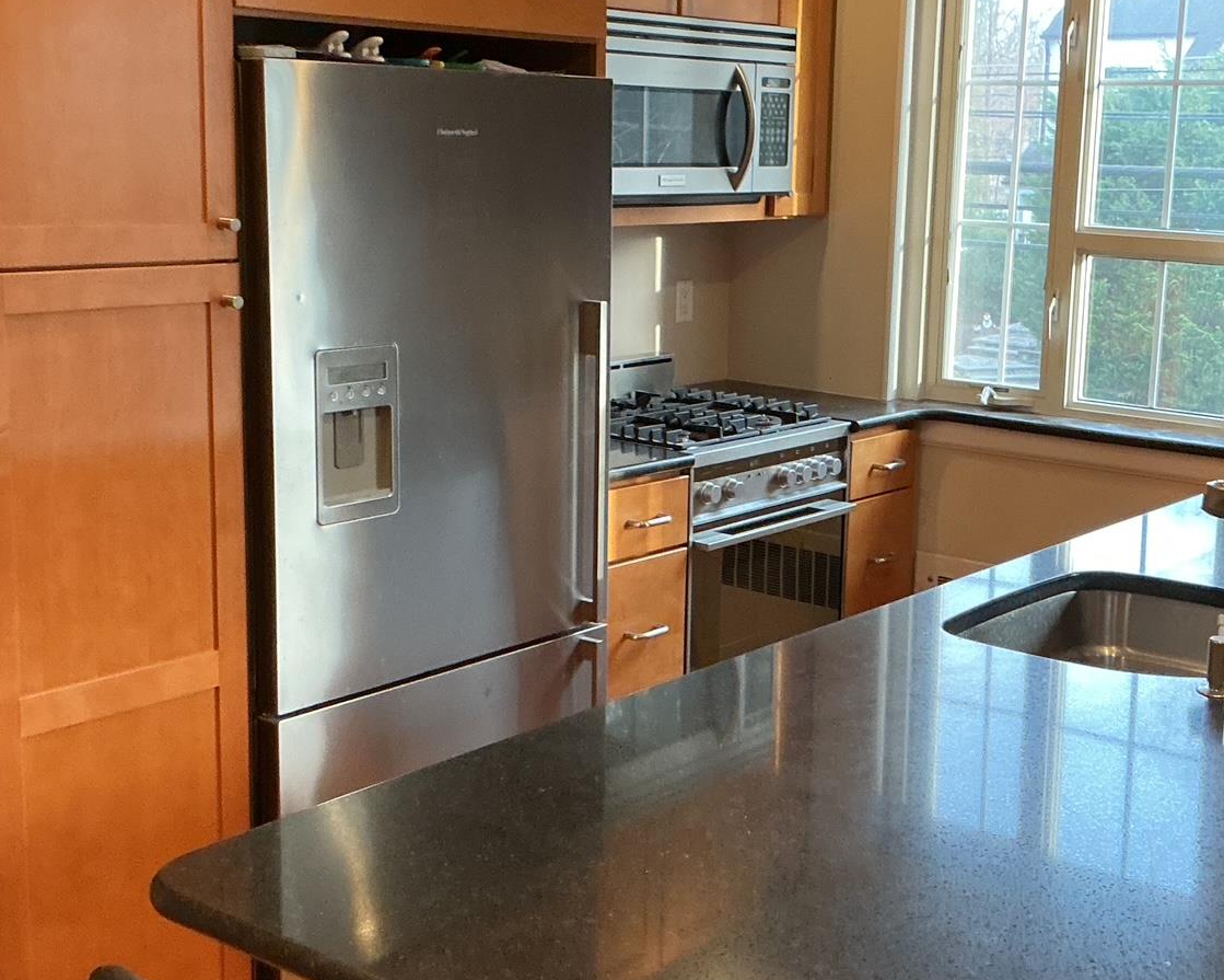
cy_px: 468
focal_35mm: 51
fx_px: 1847
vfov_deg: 29.7
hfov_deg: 36.5
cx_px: 744
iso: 160
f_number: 1.8
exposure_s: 1/60
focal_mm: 3
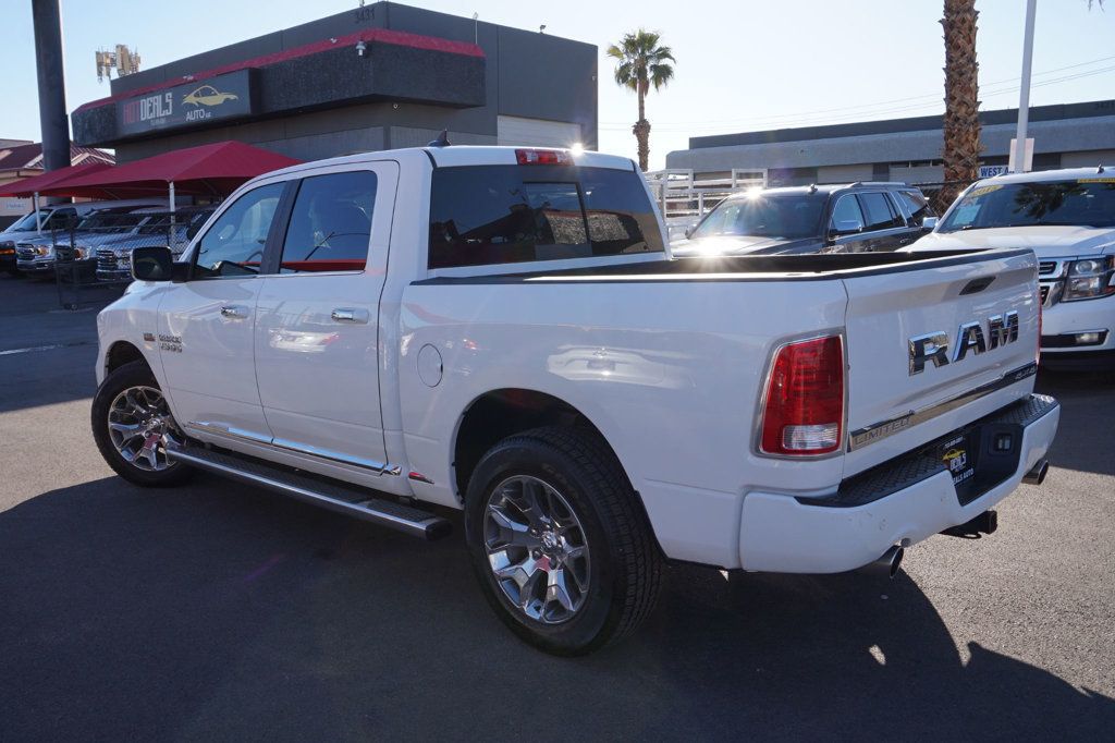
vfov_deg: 43.6
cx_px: 558
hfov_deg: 61.9
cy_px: 372
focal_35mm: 30
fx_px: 929
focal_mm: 20
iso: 100
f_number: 9
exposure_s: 1/100
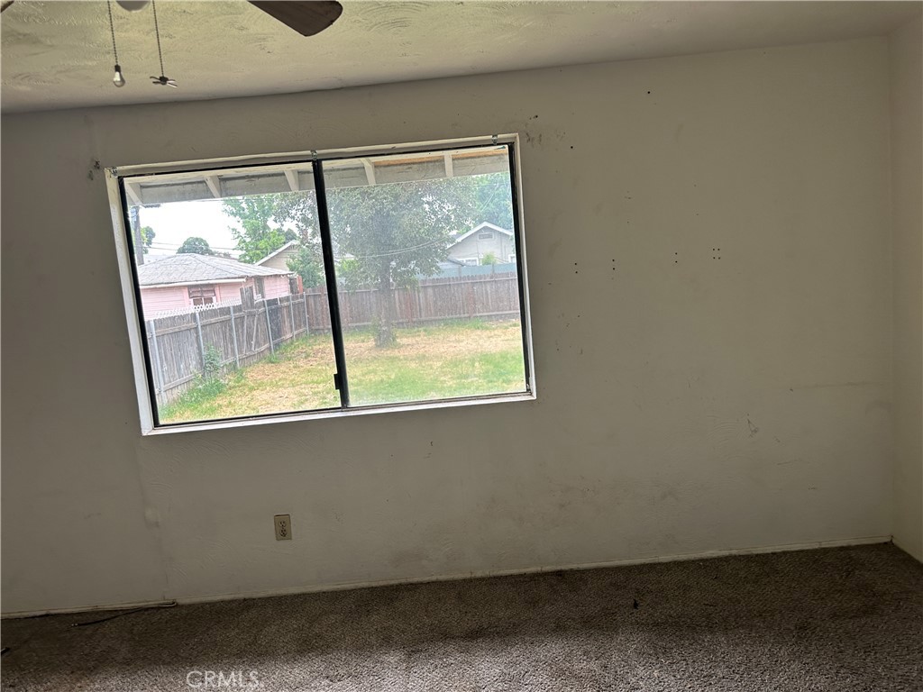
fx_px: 640
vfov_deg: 56.8
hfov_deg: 71.6
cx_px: 462
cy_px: 346
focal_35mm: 24
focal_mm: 6.86
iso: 64
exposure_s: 1/121
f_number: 1.78
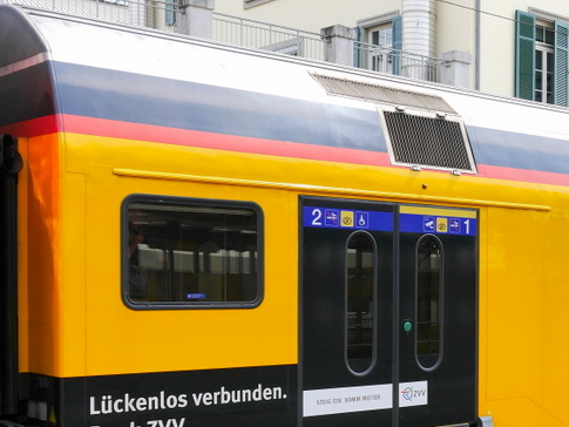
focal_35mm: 66
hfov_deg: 28.0
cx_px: 540
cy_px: 313
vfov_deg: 22.1
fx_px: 1085
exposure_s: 1/250
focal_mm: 16
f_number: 6.3
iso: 160
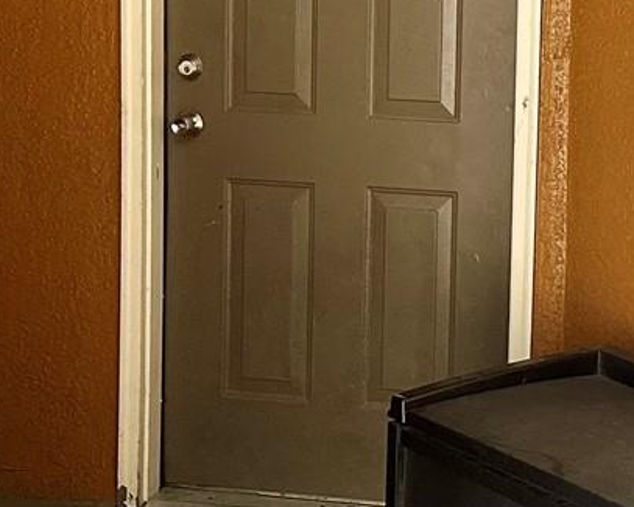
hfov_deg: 20.4
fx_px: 1727
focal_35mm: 92
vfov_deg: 16.6
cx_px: 564
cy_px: 126
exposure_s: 1/60
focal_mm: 6.86
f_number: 1.78
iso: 320
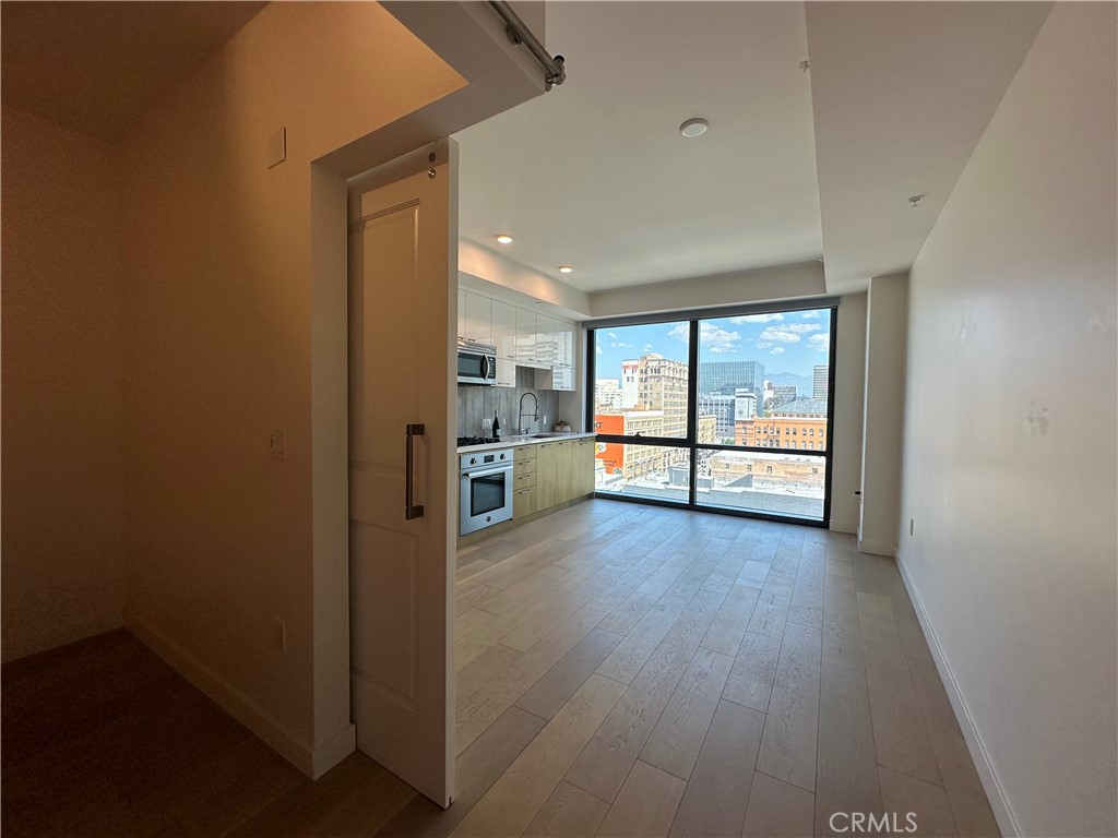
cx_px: 559
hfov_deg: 102.1
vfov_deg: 85.7
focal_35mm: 14
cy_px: 419
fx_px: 452
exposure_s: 1/333
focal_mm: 2.22
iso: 40
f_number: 2.2
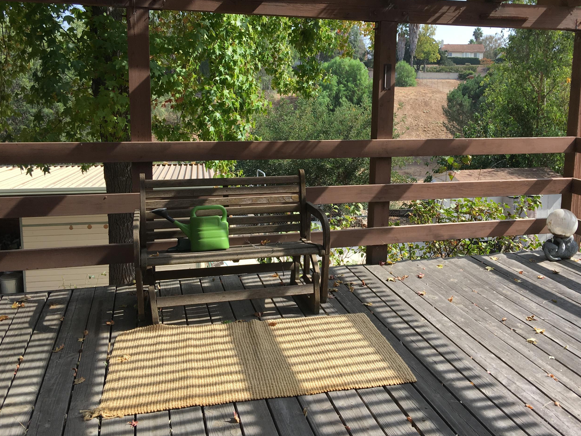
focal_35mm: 35
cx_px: 334
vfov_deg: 40.5
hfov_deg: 52.4
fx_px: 587
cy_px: 178
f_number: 2.2
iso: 25
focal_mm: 4.15
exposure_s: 1/591
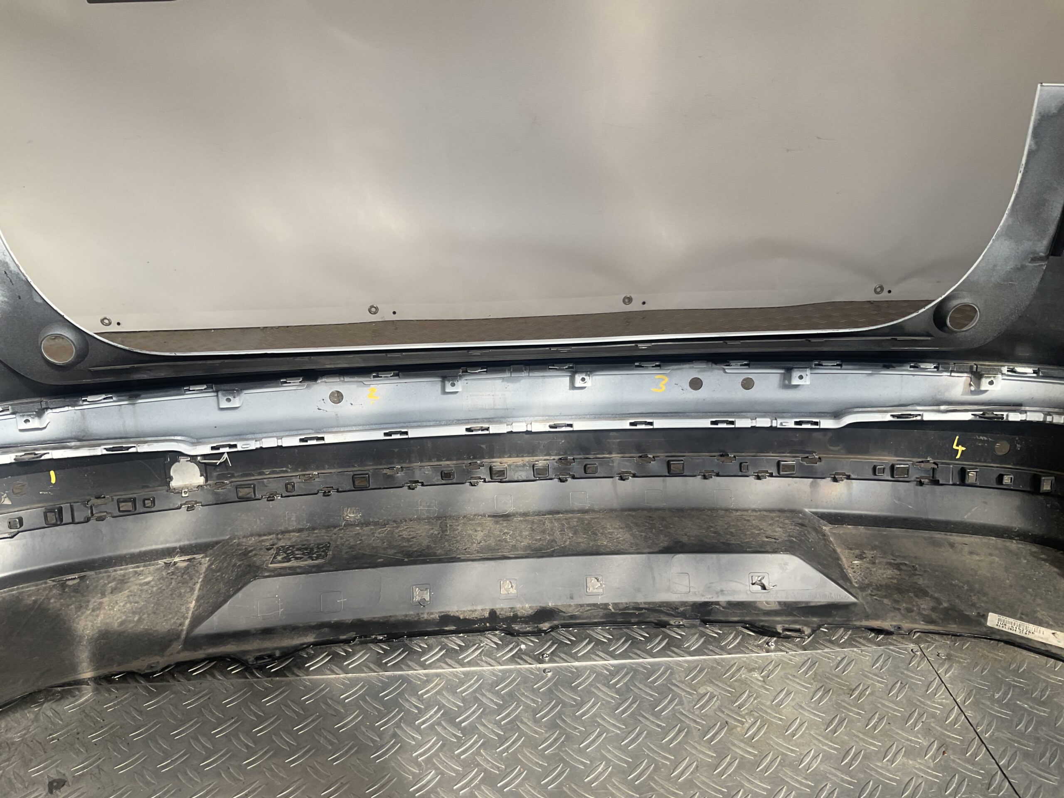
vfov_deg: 48.2
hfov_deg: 61.7
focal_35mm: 29
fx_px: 891
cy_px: 399
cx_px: 532
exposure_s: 1/759
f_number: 1.8
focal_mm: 3
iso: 16
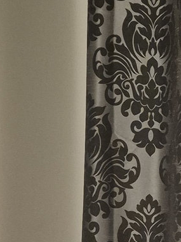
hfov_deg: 11.0
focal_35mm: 129
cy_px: 221
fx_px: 899
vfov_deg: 15.1
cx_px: 278
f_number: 1.8
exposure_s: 1/25
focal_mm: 5.4
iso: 1600
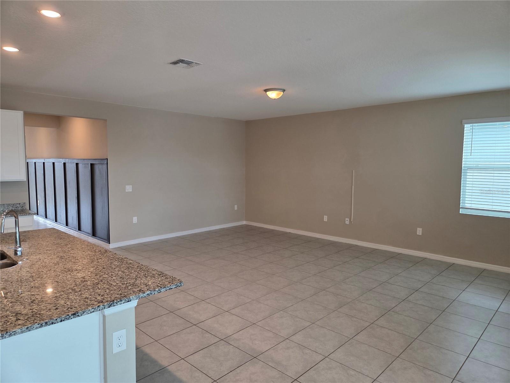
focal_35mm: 23
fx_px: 339
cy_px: 192
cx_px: 255
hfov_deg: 73.9
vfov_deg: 58.9
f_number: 1.8
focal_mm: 5.4
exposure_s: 1/120
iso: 125
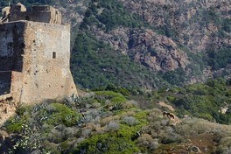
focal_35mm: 424
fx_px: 2720
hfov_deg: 4.8
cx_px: 382
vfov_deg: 3.2
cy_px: 139
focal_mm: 70
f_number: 8
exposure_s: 1/800
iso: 400
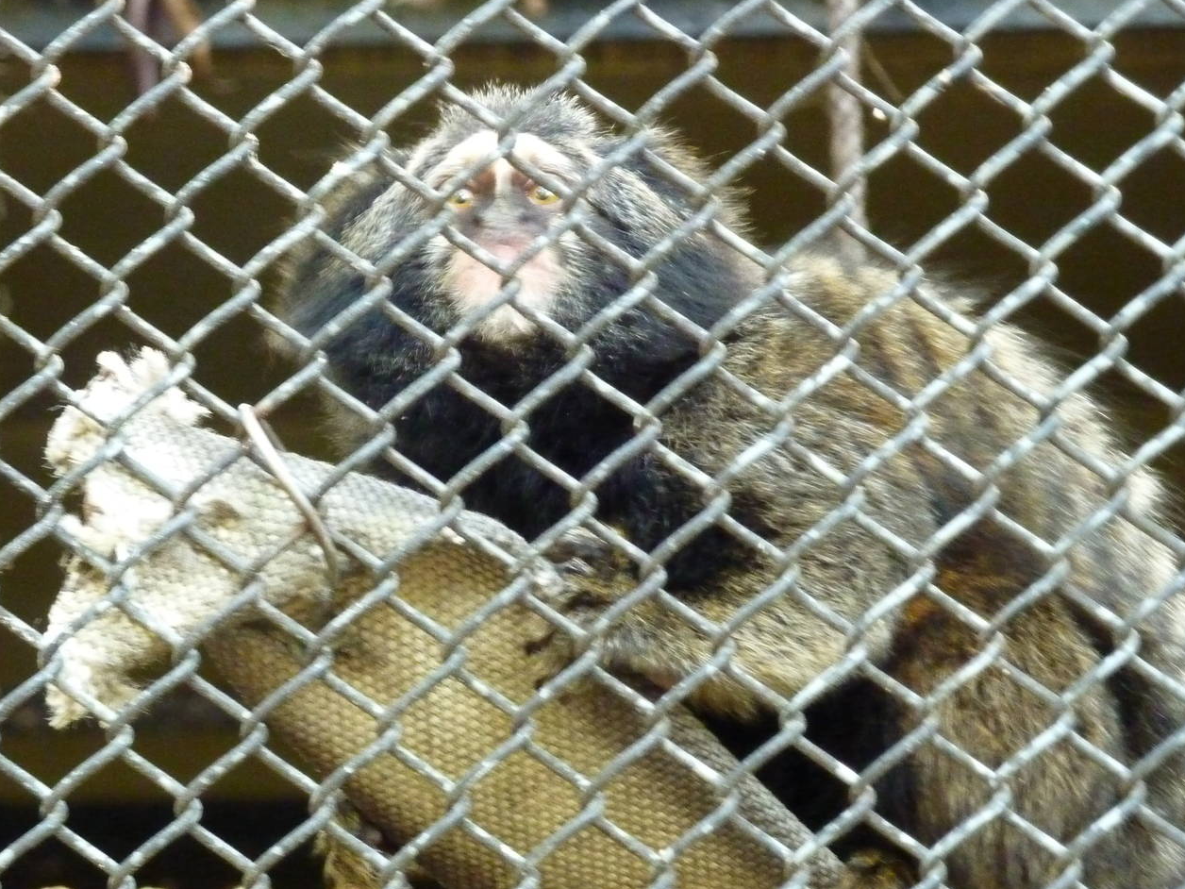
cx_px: 616
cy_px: 471
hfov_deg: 12.1
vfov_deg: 9.1
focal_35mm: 163
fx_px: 5580
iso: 800
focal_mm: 21
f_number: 4.4
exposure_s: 1/25
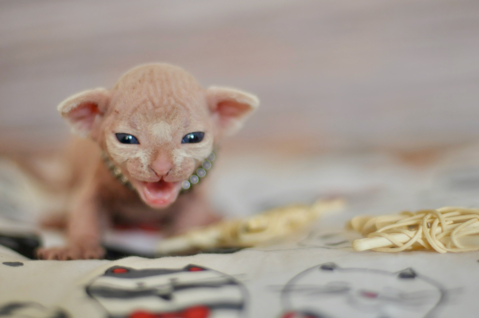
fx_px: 997
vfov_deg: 18.1
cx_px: 240
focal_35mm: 75
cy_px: 159
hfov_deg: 27.0
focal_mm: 50
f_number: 1.4
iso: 800
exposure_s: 1/1000
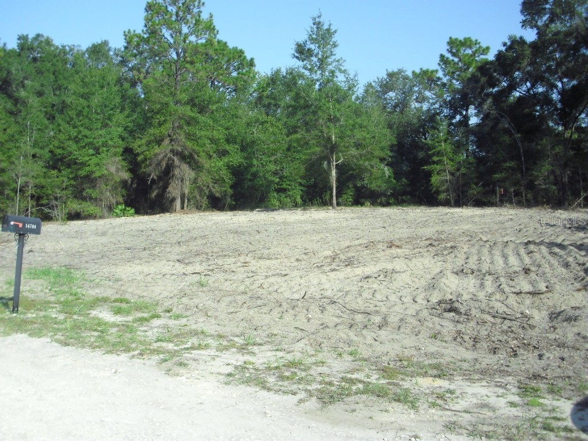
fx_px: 645
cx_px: 294
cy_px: 220
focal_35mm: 38
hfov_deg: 49.0
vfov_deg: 37.7
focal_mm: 6.2
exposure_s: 1/200
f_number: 8
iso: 100
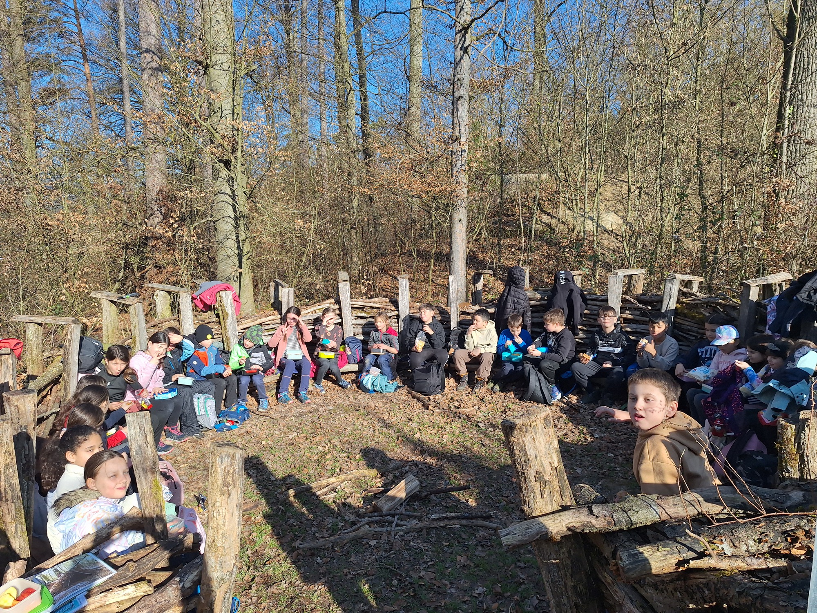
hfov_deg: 73.9
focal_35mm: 23
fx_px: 543
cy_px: 306
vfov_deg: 58.9
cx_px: 408
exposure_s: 1/1515
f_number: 1.8
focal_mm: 5.54
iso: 40
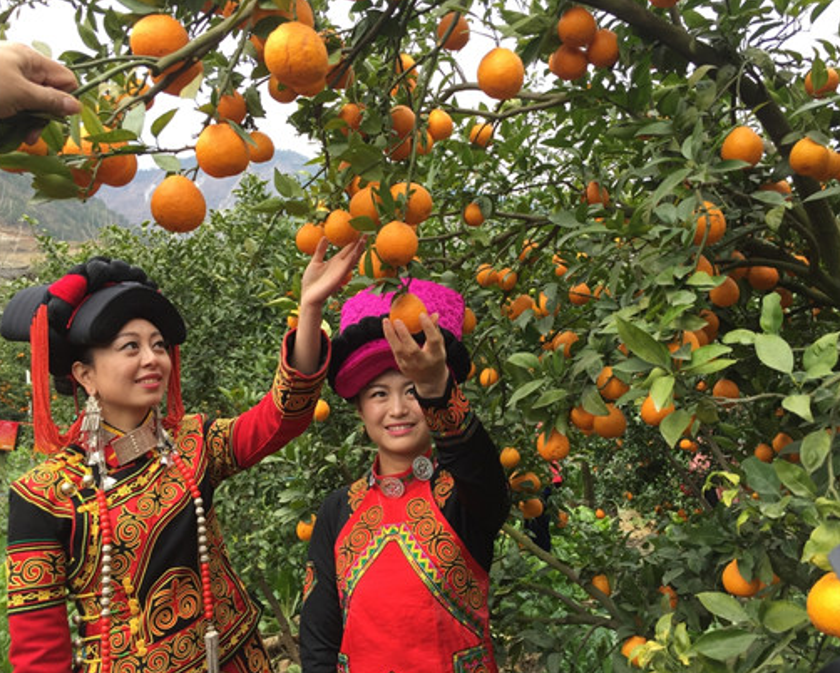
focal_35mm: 31
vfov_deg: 47.1
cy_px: 340
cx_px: 450
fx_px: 771
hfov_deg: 57.1
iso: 32
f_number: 2.2
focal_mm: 4.15
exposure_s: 1/421
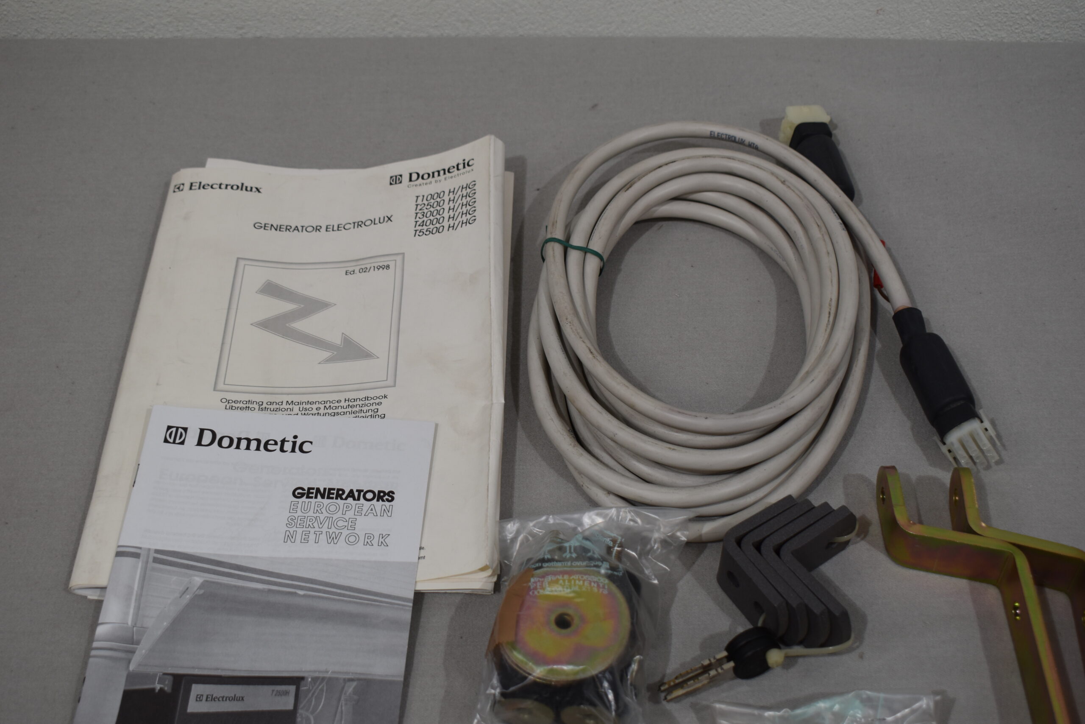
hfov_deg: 42.3
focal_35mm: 46
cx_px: 542
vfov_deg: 28.9
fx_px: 1401
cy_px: 362
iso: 250
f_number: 5.6
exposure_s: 1/125
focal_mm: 31
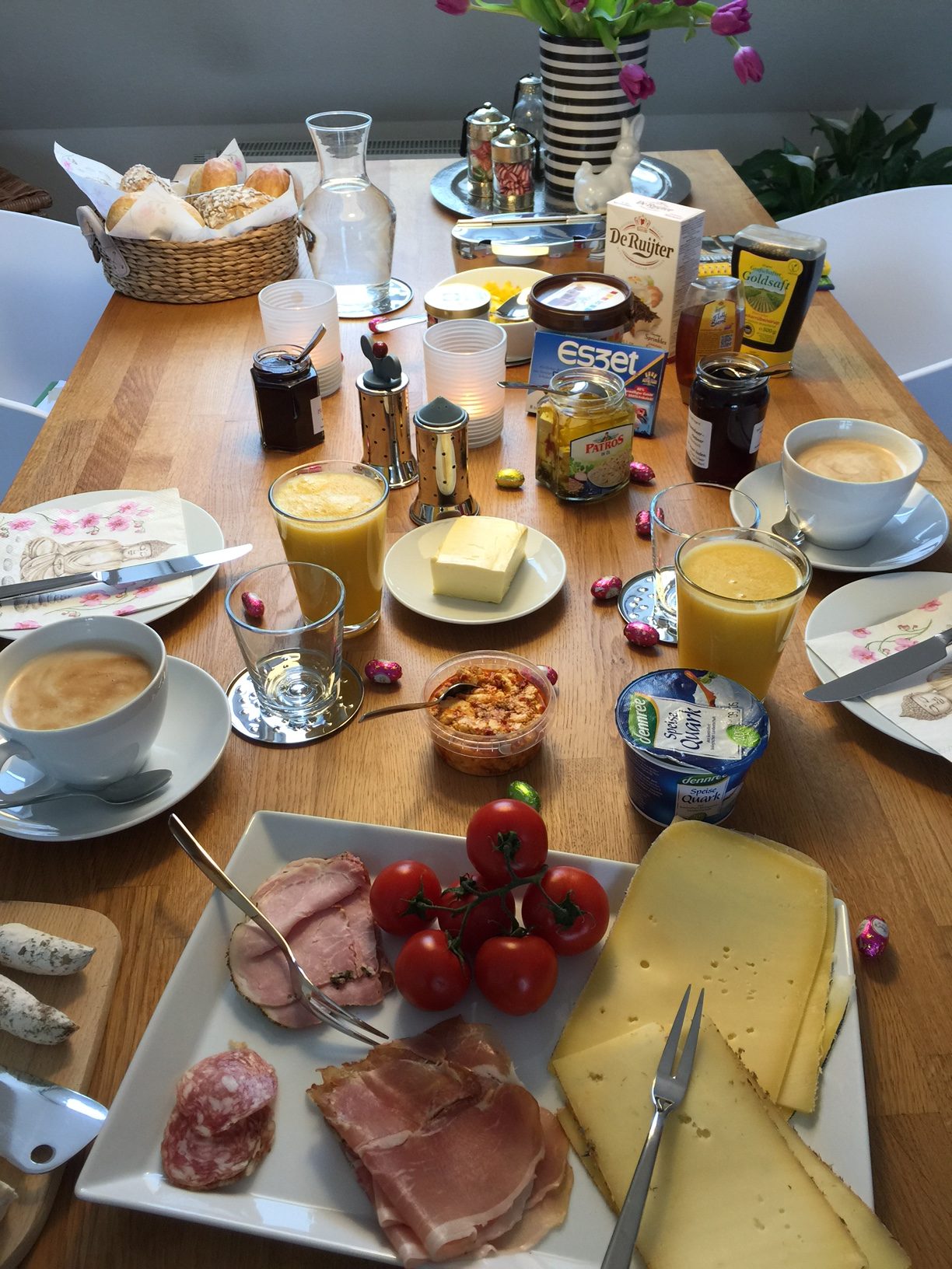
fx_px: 1063
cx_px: 476
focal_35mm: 29
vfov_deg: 61.7
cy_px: 634
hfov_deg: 48.2
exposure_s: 1/33
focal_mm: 4.15
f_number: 2.2
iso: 32
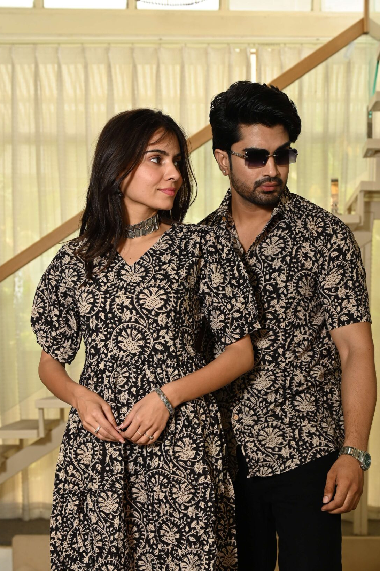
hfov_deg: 21.2
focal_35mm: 64
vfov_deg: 30.8
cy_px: 440
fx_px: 1015
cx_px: 242
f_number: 4.5
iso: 250
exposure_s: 1/160
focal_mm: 41
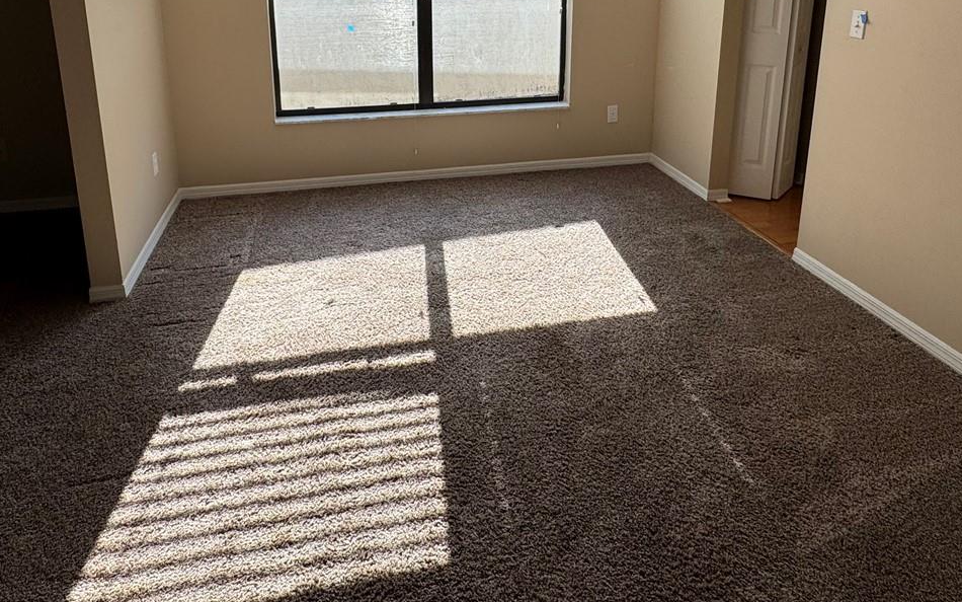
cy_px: 91
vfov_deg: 45.8
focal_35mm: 25
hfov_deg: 72.5
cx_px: 470
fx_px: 656
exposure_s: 1/421
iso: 40
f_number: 2.2
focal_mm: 2.22
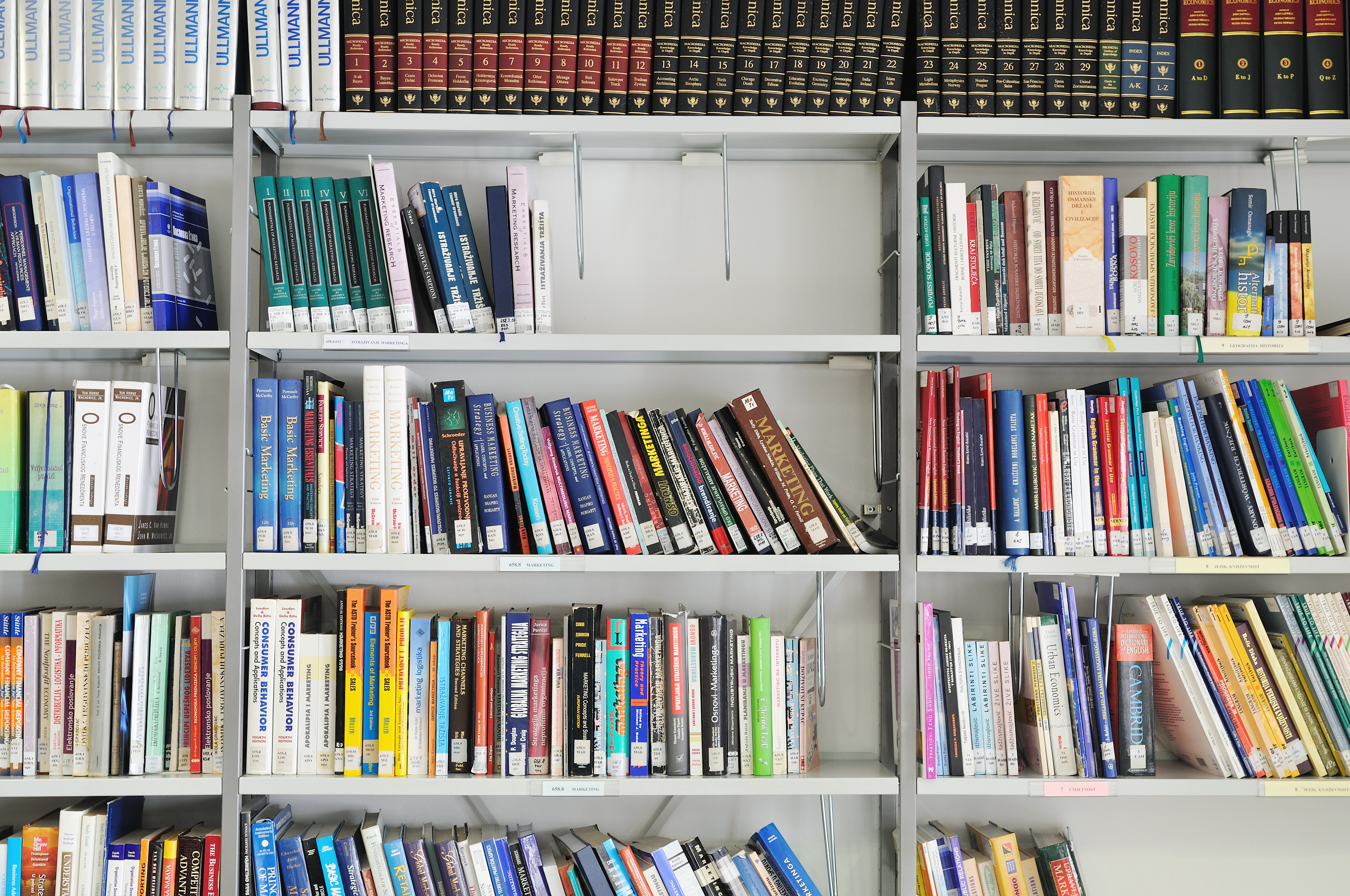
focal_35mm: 52
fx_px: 1966
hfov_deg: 37.9
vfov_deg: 25.7
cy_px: 448
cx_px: 675
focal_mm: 35
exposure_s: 1/4
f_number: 5
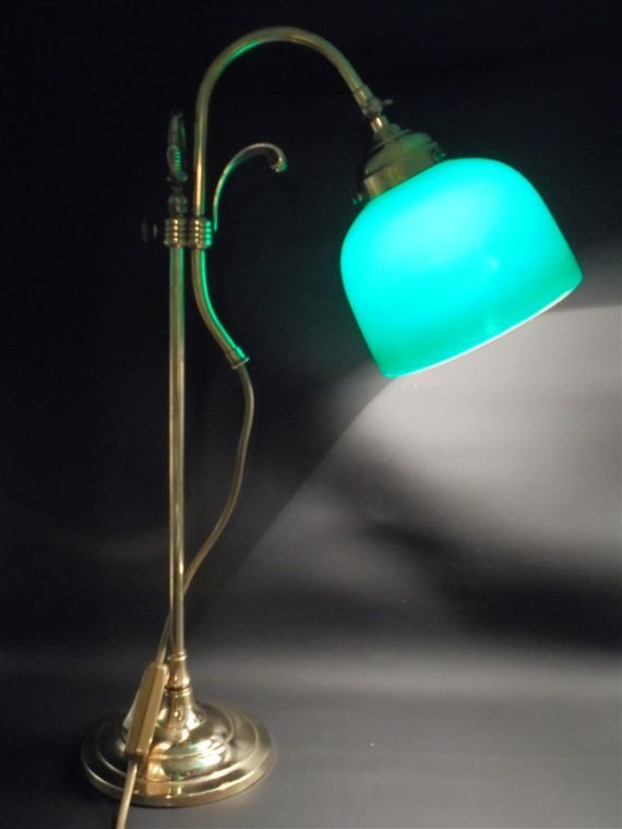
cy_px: 414
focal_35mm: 38
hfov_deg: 37.7
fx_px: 910
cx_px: 311
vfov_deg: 49.0
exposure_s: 1/20
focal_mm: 6.9
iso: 400
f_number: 4.2
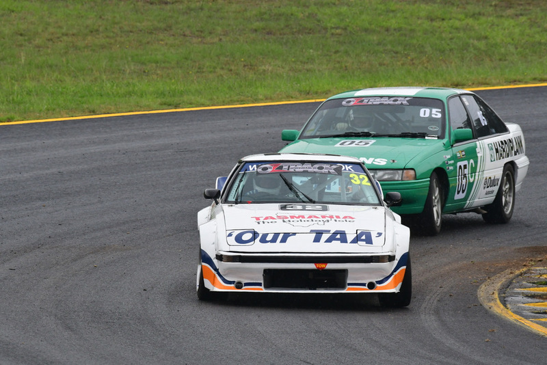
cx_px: 274
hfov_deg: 3.4
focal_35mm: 600
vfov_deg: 2.3
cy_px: 182
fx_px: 9119
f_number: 11
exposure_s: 1/640
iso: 1000
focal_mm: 400
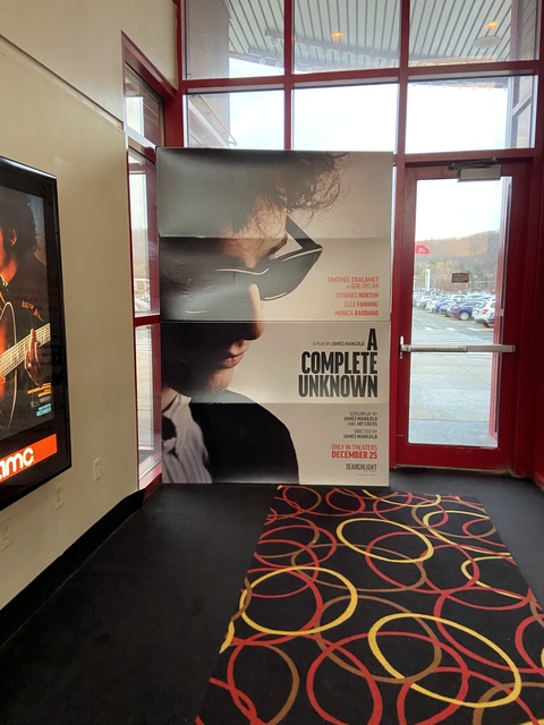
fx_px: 545
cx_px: 272
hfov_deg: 53.1
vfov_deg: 67.3
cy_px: 362
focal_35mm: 26
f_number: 1.8
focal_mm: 4.25
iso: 400
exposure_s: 1/60
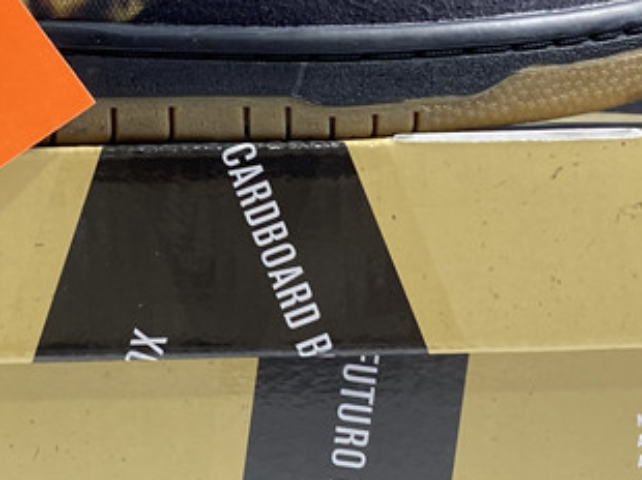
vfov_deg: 17.5
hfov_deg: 22.7
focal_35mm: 84
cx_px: 64
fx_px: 1557
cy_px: 128
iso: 80
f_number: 1.8
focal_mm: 4.25
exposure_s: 1/50
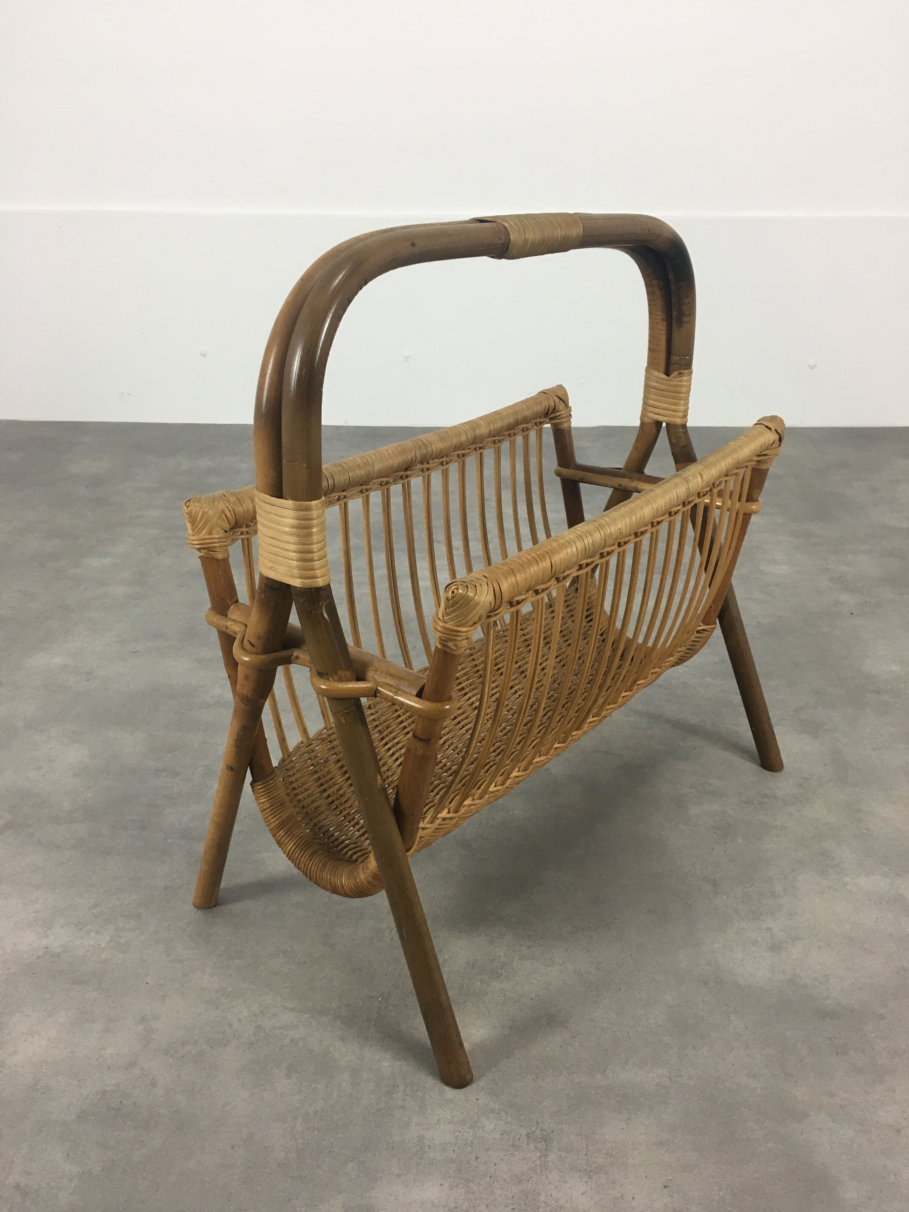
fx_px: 1015
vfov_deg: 61.7
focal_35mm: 29
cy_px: 606
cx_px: 454
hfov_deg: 48.2
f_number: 2.2
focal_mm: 4.15
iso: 50
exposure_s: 1/33
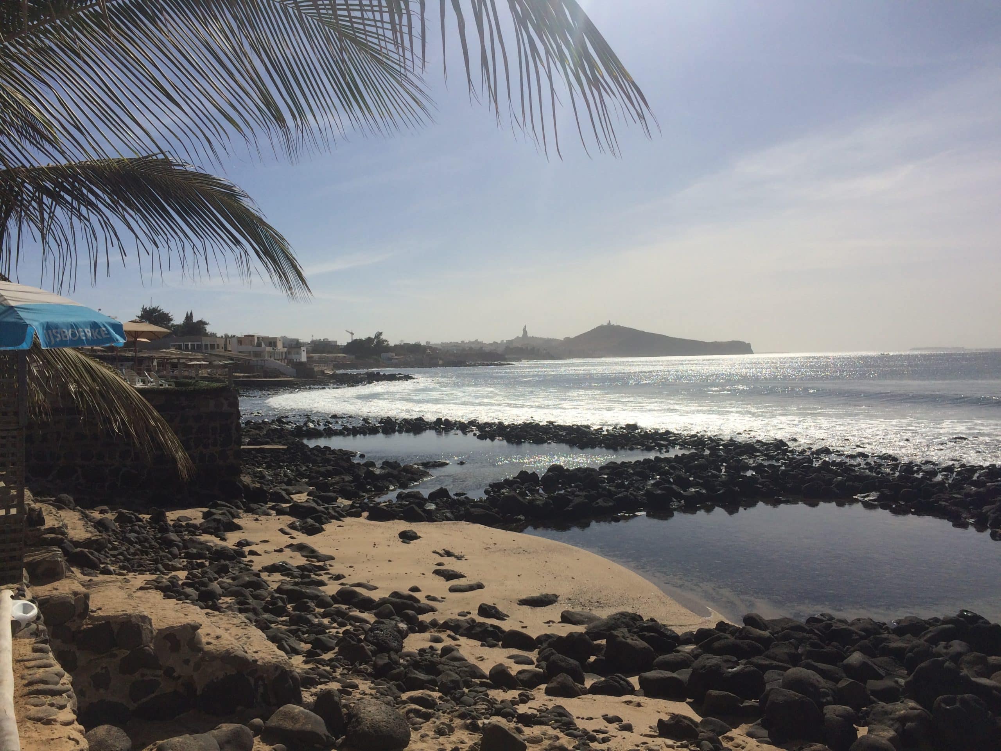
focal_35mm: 29
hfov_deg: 61.7
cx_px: 500
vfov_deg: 48.2
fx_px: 839
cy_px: 376
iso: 40
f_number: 2.2
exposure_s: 1/8264
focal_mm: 4.15
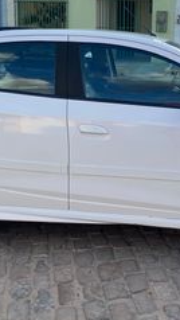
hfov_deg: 21.4
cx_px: 117
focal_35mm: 56
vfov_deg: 36.6
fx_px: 475
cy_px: 95
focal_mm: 4.25
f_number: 1.8
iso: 32
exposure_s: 1/606
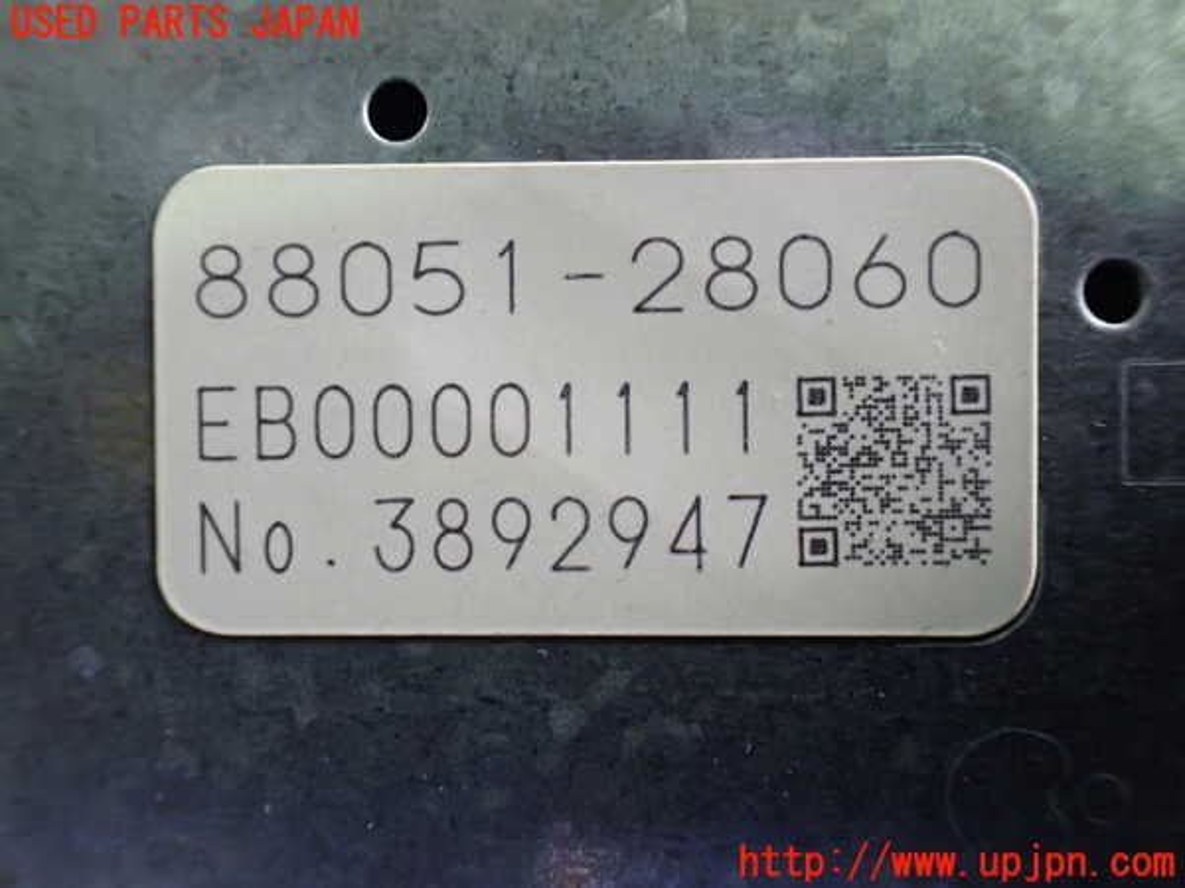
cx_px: 592
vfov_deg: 46.8
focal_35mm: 30
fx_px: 1027
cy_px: 444
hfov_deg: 60.0
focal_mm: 5.4
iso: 640
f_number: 2.3
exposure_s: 1/125
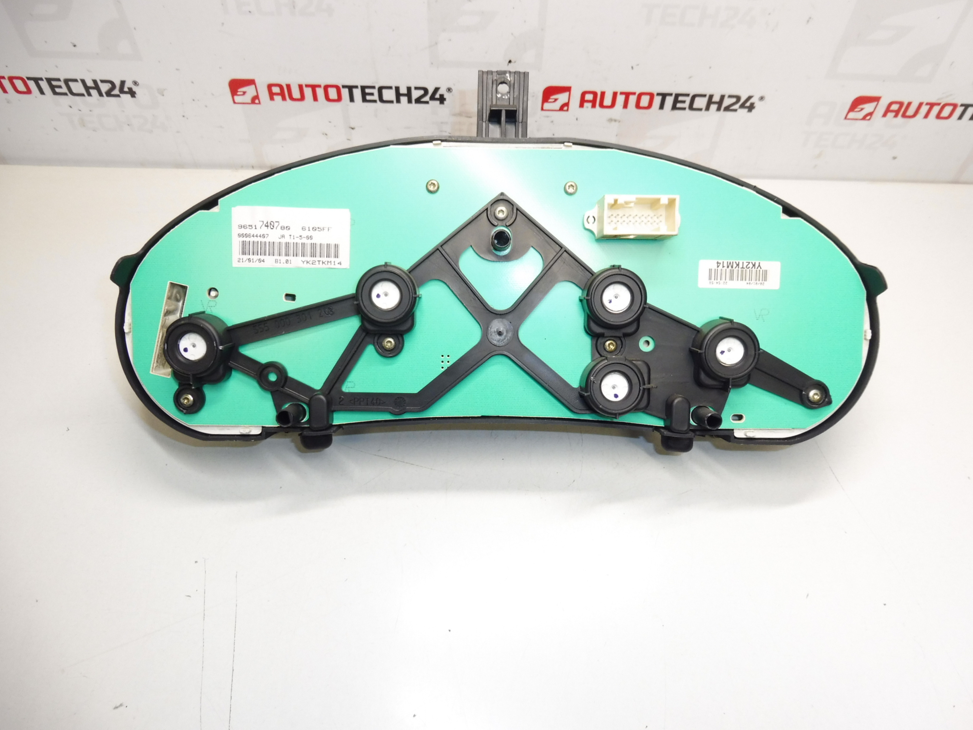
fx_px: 675
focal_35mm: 24
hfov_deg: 71.6
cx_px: 486
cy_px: 365
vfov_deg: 56.8
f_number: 3.5
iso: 200
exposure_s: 1/80
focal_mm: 4.3
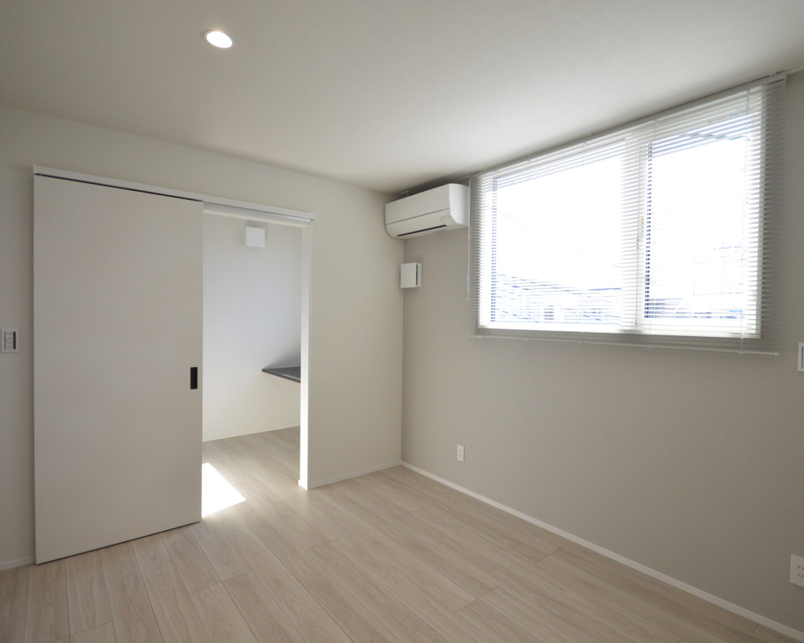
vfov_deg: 77.0
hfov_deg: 89.6
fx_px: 405
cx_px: 408
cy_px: 321
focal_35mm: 17
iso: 800
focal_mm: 10
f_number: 4
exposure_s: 1/400
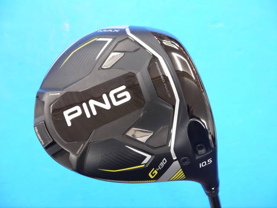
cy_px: 104
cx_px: 138
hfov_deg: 23.3
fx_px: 672
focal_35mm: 84
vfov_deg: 17.6
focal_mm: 42
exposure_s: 1/50
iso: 800
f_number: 5.6
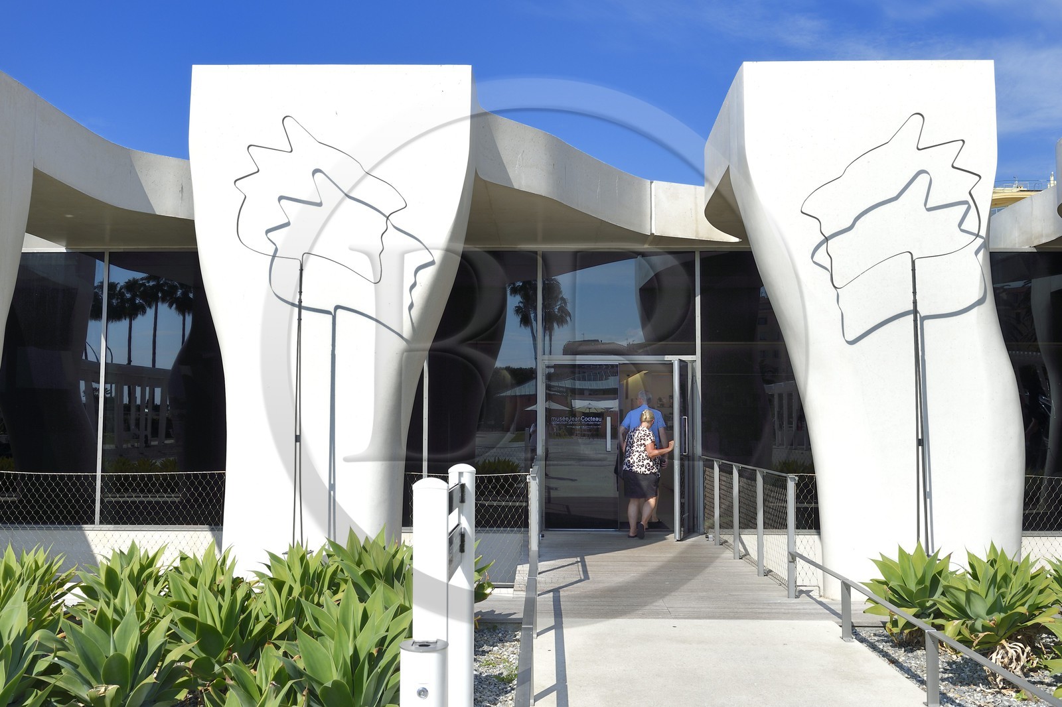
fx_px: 855
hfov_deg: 63.7
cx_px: 531
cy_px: 354
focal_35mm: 29
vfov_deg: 44.9
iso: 200
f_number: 11
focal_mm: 29
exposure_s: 1/320
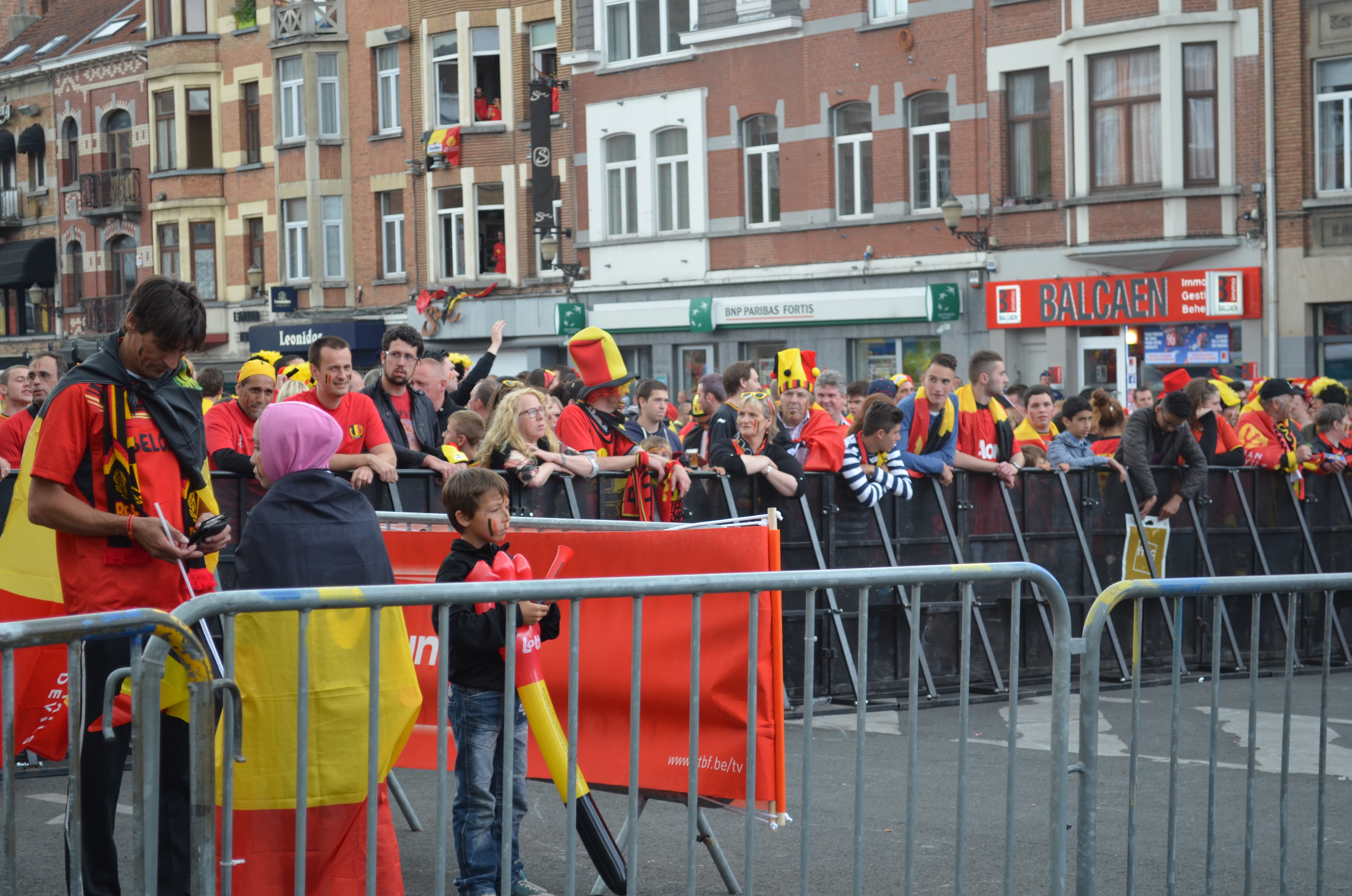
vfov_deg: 18.1
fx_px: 2811
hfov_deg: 27.0
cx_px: 676
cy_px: 448
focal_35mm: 75
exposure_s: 1/125
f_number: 5.6
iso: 360
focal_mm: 50
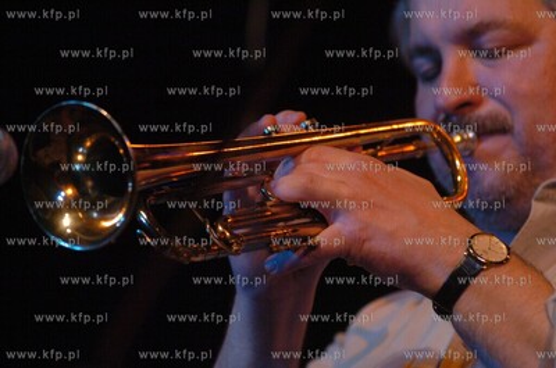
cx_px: 278
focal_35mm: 300
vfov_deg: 4.6
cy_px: 184
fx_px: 4624
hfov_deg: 6.9
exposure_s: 1/125
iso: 800
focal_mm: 200
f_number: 3.5
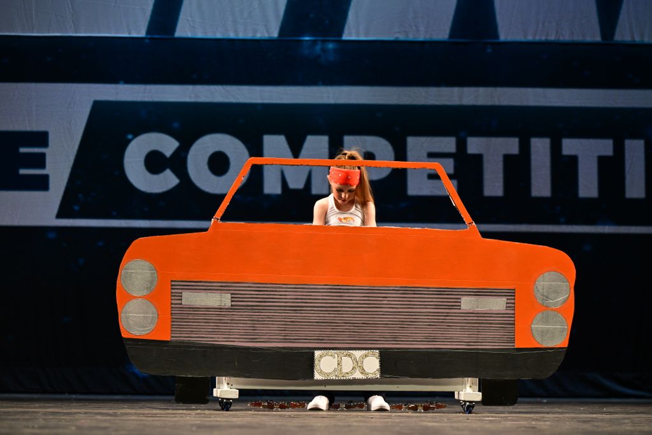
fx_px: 2536
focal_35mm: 140
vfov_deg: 9.8
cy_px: 218
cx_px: 326
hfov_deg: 14.7
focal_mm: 140
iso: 2000
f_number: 4
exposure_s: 1/800
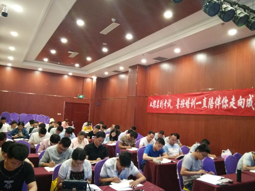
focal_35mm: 23
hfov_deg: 73.9
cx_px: 131
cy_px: 95
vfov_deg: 58.9
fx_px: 169
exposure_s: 1/33.3
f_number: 2.2
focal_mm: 3.66
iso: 542
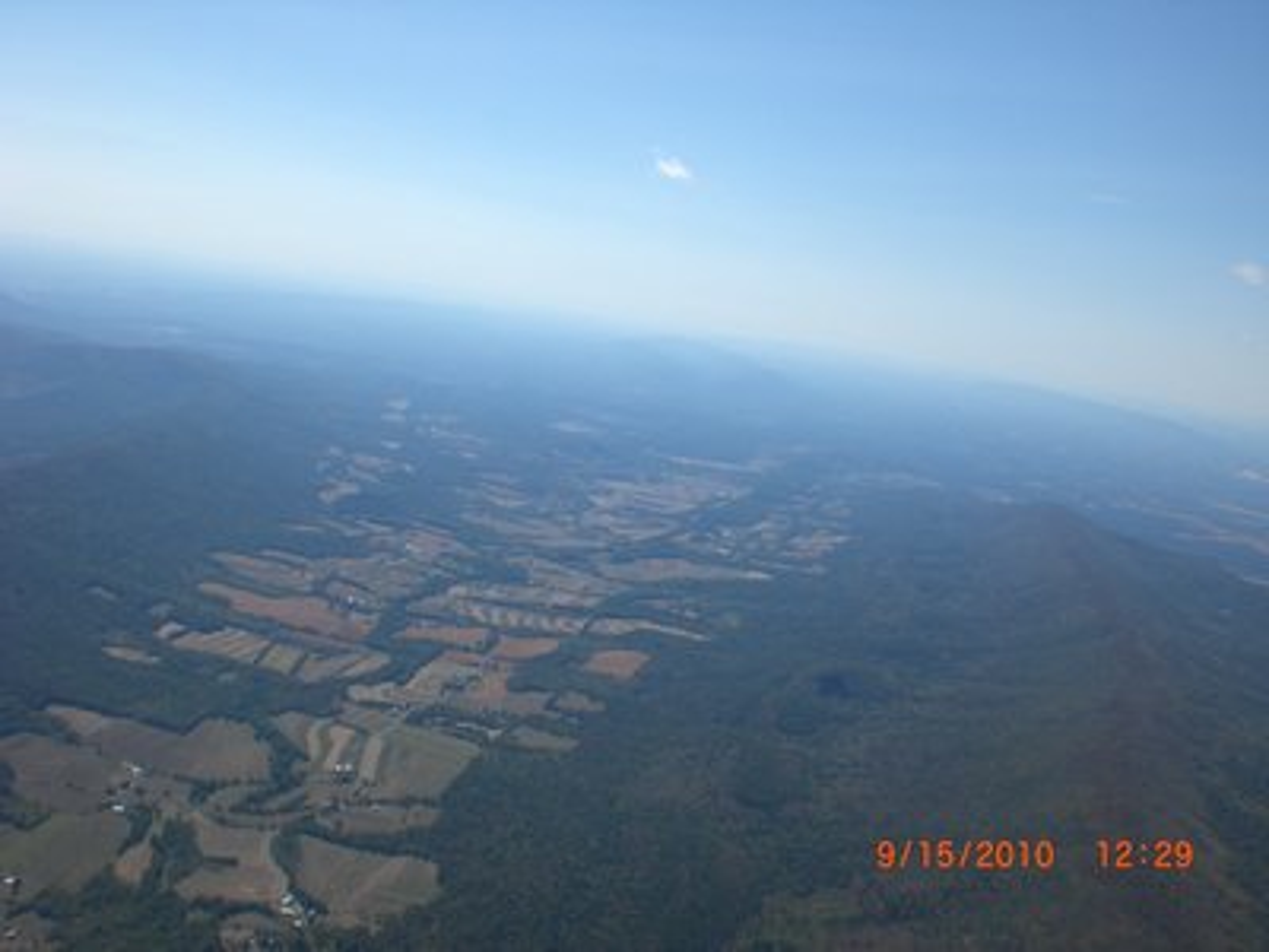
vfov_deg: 37.7
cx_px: 634
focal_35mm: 38
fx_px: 1393
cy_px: 476
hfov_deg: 49.0
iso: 50
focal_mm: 6.3
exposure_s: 1/640
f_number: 4.4
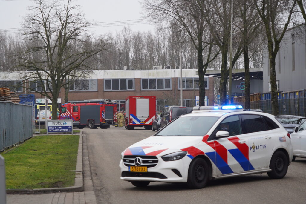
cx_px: 153
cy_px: 102
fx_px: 893
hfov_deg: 19.5
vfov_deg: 13.0
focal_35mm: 105
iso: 500
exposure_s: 1/320
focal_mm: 105
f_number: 6.3
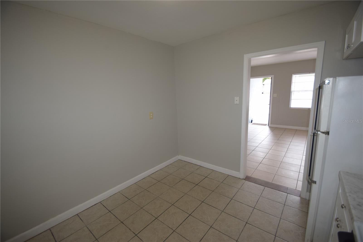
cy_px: 121
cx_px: 182
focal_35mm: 15
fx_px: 151
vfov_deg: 77.3
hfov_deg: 100.4
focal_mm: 10
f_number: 3.5
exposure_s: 1/80
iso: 400
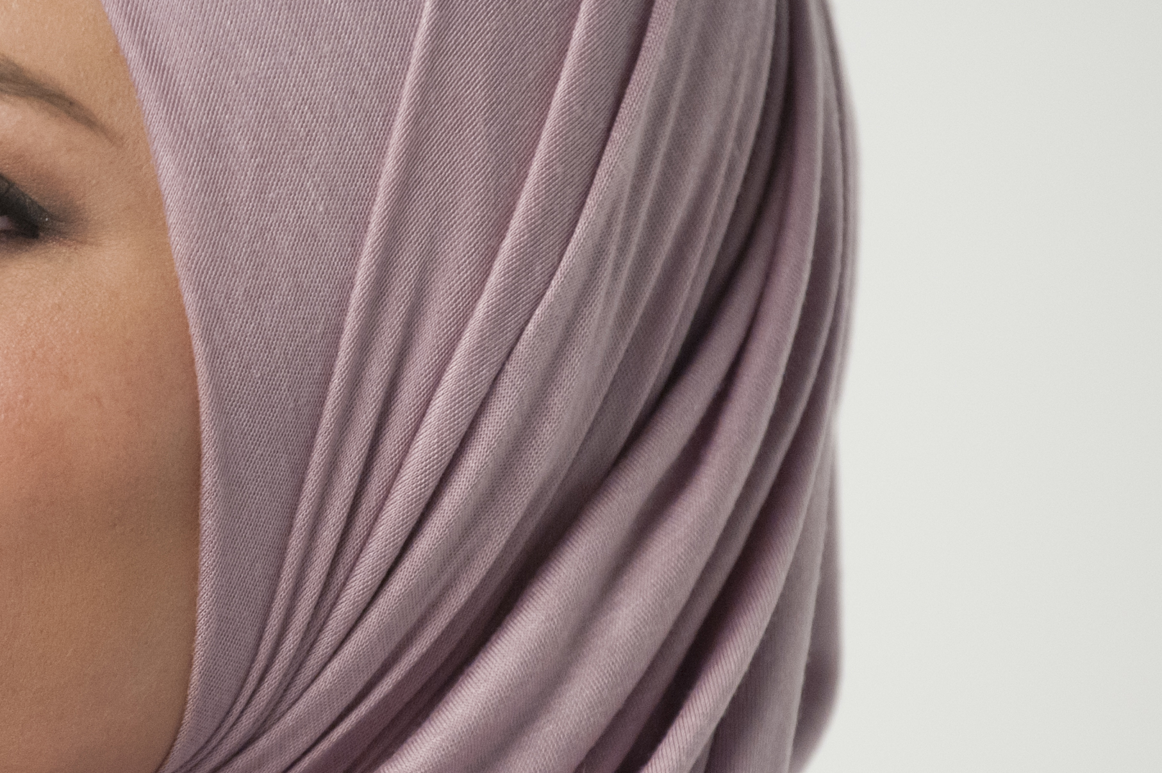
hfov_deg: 5.2
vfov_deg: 3.4
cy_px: 509
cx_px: -134
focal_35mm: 399
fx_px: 12872
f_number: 4.5
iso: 1600
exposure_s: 1/320
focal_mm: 170
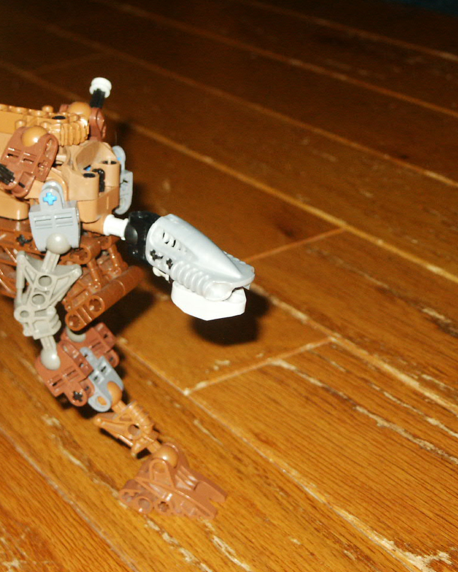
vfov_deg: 18.1
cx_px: 100
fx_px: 1796
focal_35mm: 106
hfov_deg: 14.5
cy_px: 286
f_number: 3.6
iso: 200
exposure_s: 1/60
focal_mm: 16.21
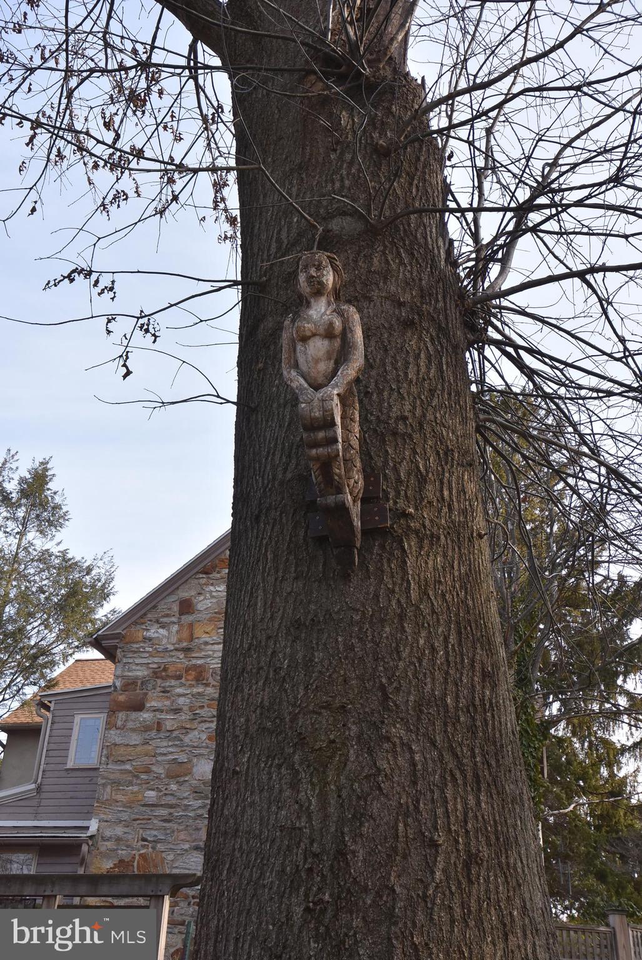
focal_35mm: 36
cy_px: 480
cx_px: 321
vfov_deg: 53.1
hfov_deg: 36.9
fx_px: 961
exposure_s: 1/500
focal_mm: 24
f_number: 8
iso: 640
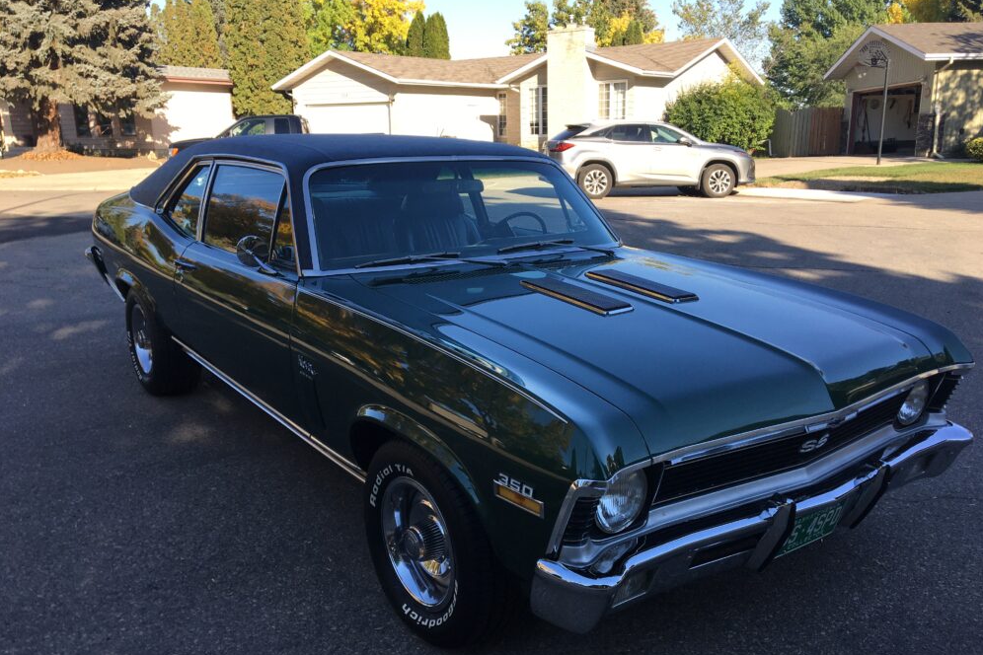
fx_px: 846
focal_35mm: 31
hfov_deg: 60.3
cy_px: 367
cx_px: 503
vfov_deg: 42.3
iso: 25
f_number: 2.2
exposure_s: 1/523
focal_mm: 4.15
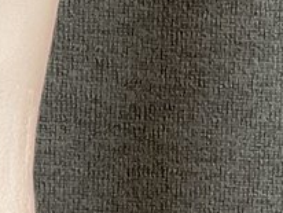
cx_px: -168
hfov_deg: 9.0
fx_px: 1743
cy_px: 46
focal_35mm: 213
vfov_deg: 7.0
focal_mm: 3
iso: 64
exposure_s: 1/60
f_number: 1.8
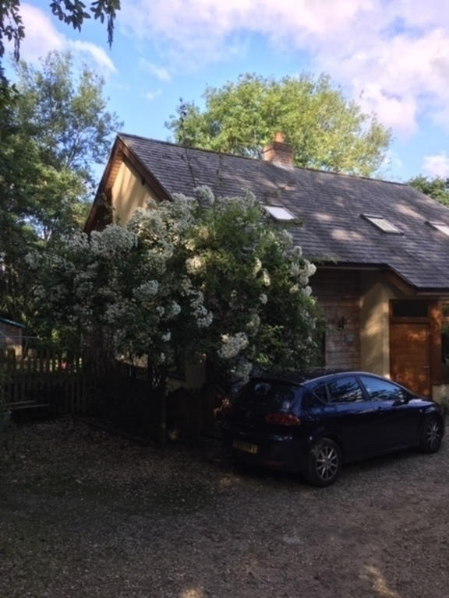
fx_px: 502
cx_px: 224
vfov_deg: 61.7
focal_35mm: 29
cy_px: 299
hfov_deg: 48.2
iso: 25
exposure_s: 1/358
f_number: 2.2
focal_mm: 4.15
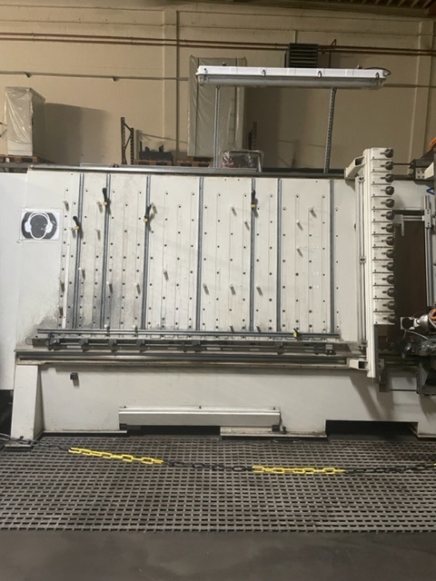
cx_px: 218
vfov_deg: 67.3
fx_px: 437
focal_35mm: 26
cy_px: 290
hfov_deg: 53.1
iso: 500
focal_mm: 4.2
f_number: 1.6
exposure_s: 1/33
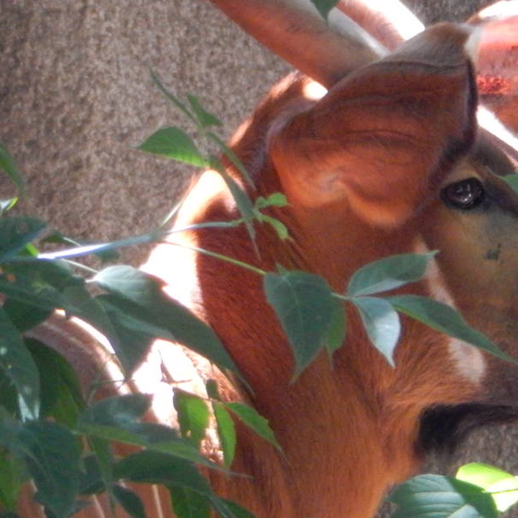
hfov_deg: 1.4
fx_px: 21874
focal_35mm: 1292
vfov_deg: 1.4
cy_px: 260
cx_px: 370
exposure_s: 1/50
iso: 800
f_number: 6.3
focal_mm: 99
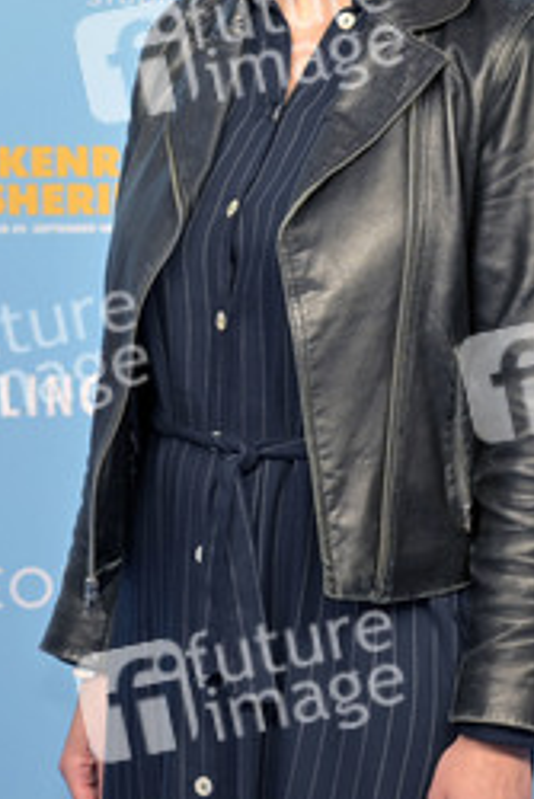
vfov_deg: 18.1
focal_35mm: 112
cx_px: 334
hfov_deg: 12.2
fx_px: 2488
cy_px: 208
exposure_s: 1/100
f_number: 4
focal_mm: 70
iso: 160
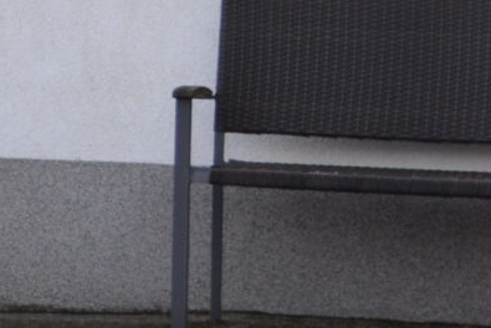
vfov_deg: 5.1
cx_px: -803
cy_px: 49
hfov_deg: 7.0
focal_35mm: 272
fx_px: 3712
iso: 320
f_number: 5.6
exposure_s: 1/125
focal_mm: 28
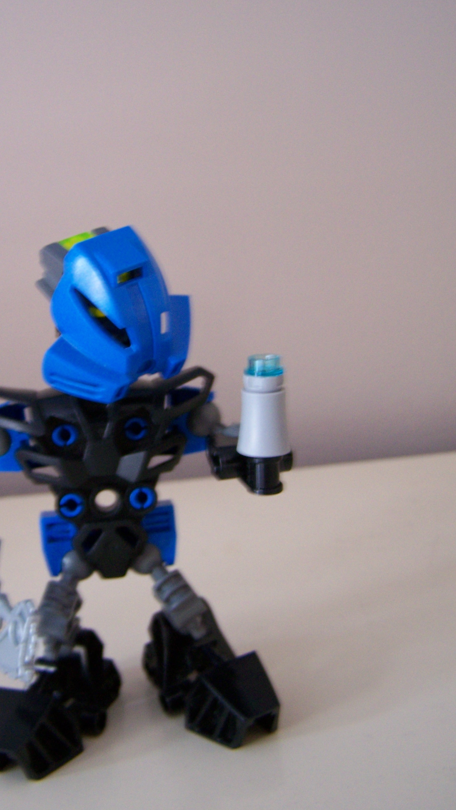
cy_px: 377
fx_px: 967
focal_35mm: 45
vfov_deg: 45.4
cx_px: 135
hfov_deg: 26.3
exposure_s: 1/10
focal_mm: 6.3
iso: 160
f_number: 2.8
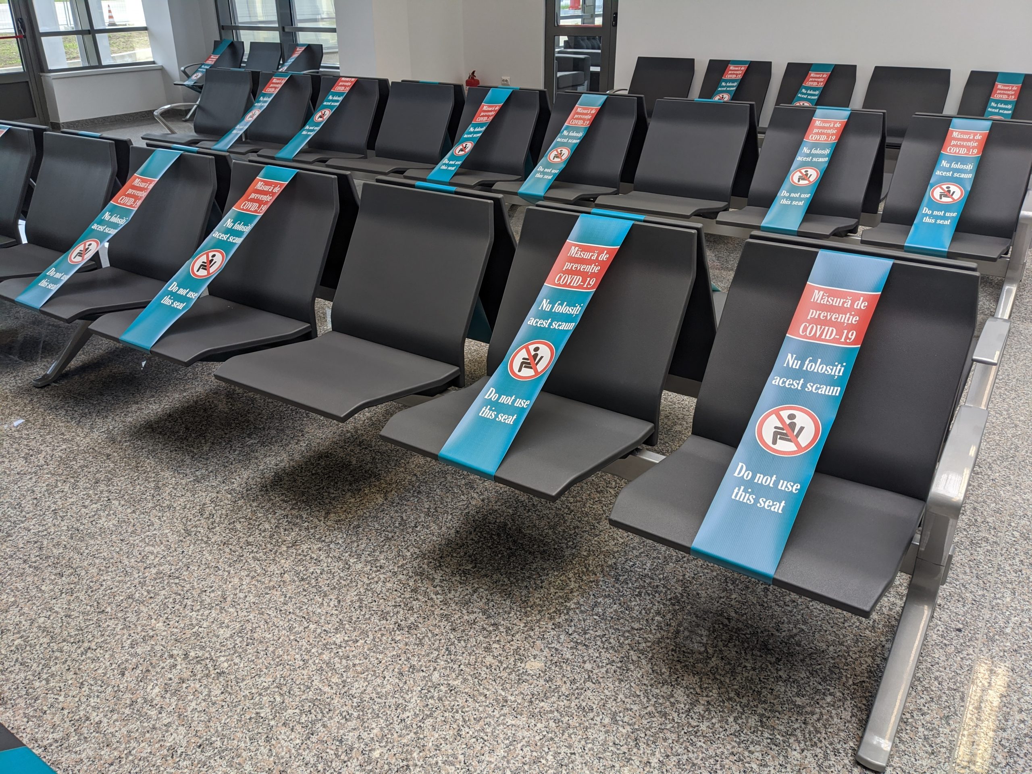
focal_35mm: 27
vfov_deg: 51.4
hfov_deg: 65.3
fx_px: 805
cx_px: 516
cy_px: 387
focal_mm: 4.38
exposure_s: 1/217
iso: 52
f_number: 1.73
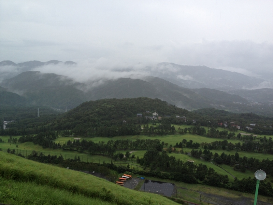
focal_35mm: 35
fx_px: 276
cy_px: 102
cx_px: 136
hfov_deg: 52.6
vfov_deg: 40.7
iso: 64
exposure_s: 1/468
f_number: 2.4
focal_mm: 4.28
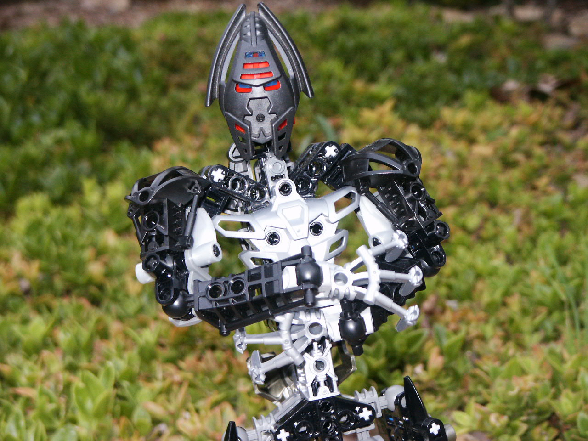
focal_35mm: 99
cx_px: 294
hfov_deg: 19.8
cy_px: 220
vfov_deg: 14.9
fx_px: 1682
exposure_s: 1/90
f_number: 3.6
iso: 200
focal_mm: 19.77
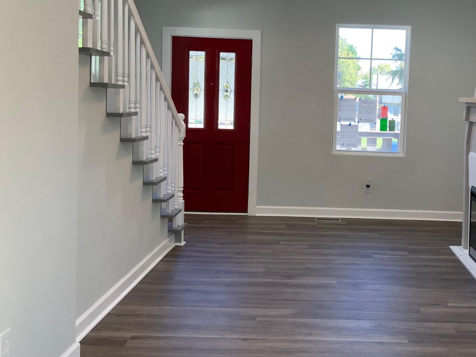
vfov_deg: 34.1
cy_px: 130
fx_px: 578
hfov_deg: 43.9
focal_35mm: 42
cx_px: 331
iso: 64
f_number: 1.8
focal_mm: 3
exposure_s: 1/120
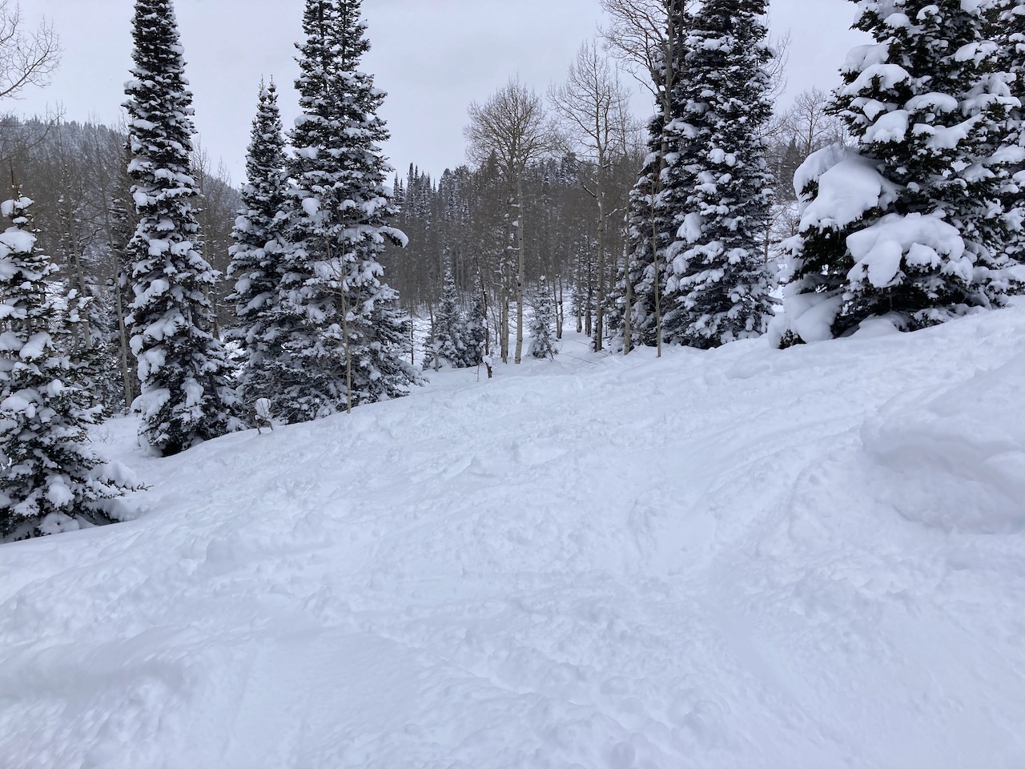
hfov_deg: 63.4
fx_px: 829
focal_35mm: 28
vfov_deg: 49.7
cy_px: 384
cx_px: 512
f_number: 1.8
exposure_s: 1/2667
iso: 20
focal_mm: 3.99
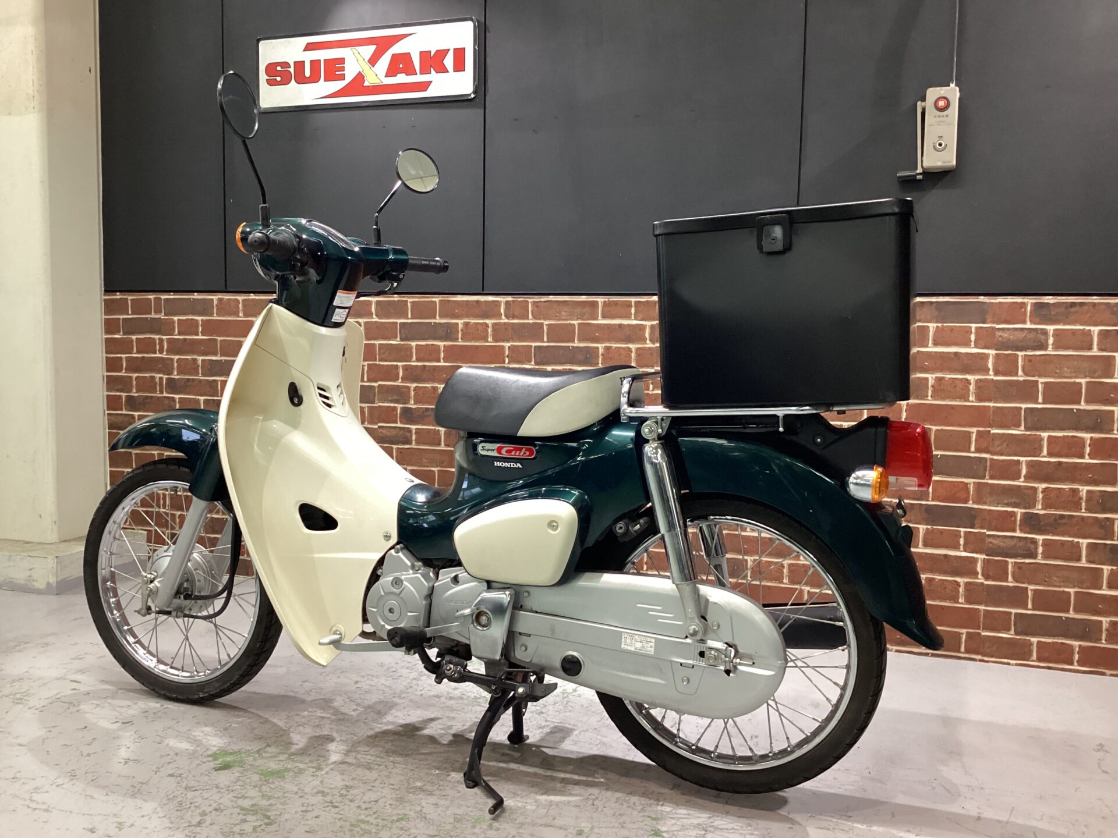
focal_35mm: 31
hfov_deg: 58.4
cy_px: 419
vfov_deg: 45.4
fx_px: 1001
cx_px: 559
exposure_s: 1/40
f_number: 2.4
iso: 320
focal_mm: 3.3
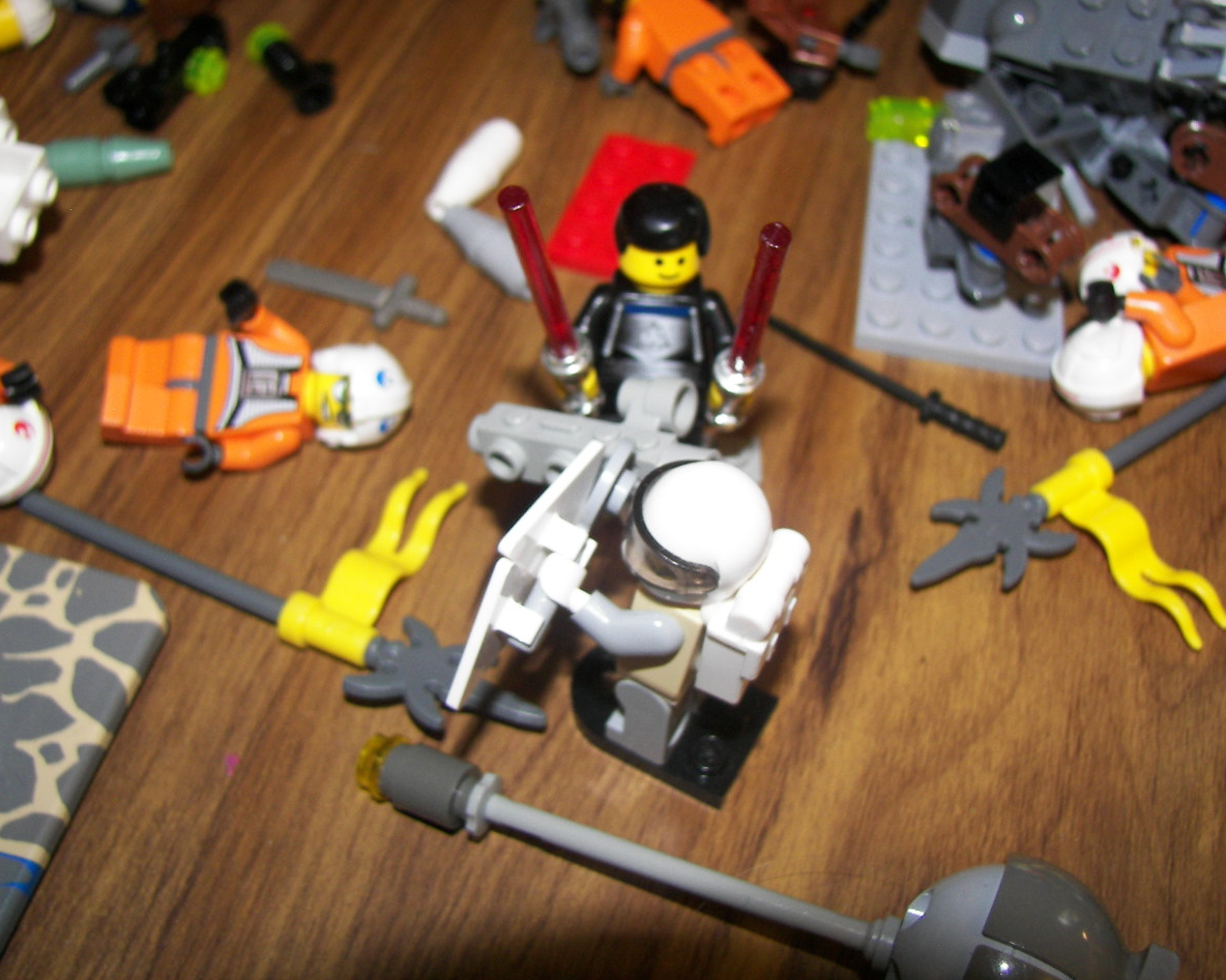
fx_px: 1379
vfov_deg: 39.2
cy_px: 485
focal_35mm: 38
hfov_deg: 47.9
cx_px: 651
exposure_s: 1/30
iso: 100
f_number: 2.8
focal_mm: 6
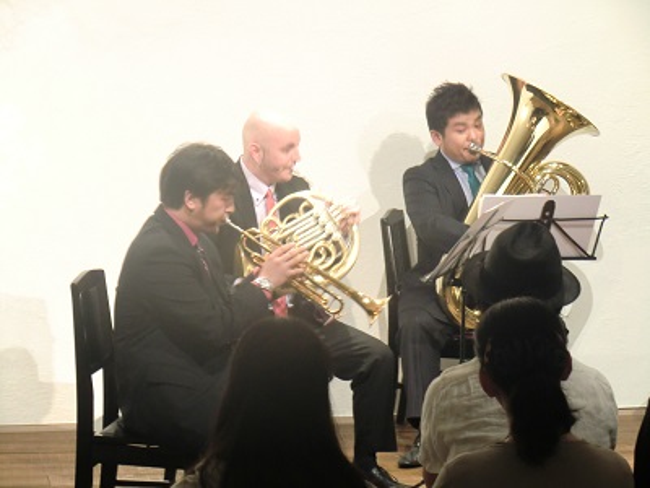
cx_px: 325
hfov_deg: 16.0
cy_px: 244
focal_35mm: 123
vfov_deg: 12.0
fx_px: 2310
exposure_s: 1/8
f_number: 5.2
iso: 400
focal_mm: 22
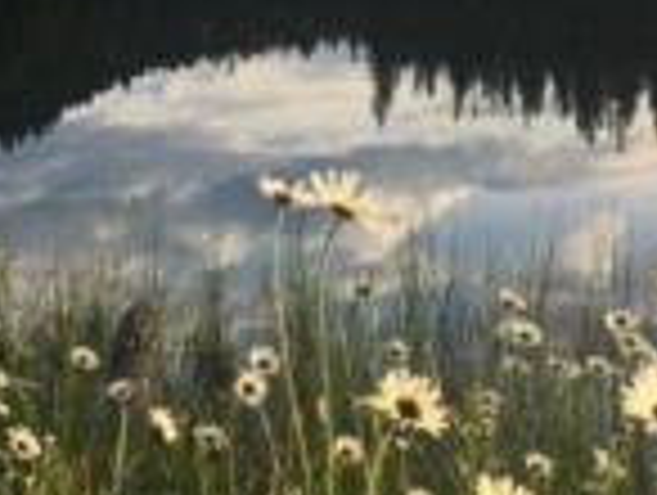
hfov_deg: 19.6
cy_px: -74
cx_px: 140
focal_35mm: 99
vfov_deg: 14.6
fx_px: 1882
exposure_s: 1/769
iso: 25
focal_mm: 4.15
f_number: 2.2
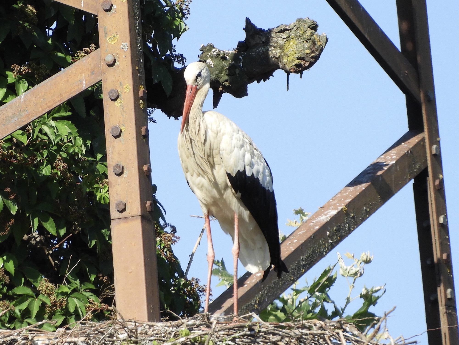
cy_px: 172
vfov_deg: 1.7
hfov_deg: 2.2
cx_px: 230
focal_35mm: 900
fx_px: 11934
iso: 100
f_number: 5.6
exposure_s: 1/400
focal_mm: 161.2
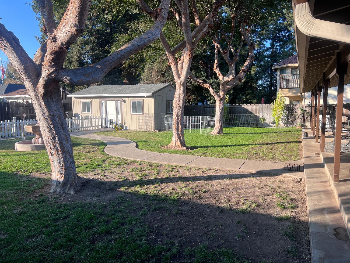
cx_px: 175
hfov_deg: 67.3
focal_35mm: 26
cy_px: 132
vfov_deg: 53.1
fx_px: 263
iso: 50
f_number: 1.5
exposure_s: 1/1009
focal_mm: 5.7
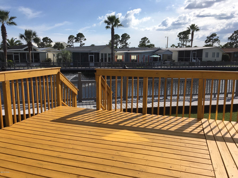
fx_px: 199
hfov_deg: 61.7
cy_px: 89
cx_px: 119
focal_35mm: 29
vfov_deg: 48.2
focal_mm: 4.15
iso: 25
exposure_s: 1/2747
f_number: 2.2
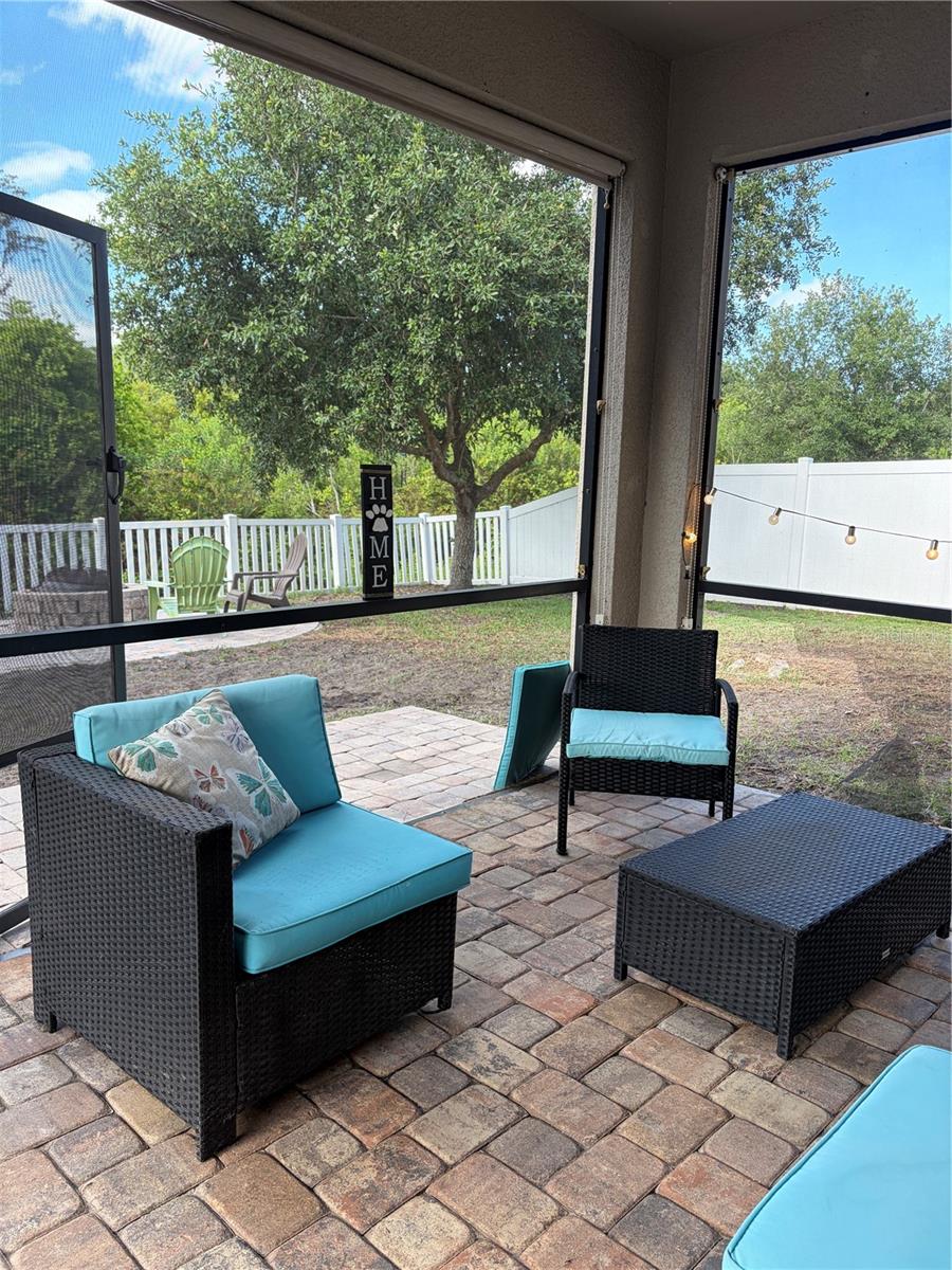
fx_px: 953
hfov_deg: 53.1
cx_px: 476
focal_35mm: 26
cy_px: 635
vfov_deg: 67.3
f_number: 1.6
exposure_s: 1/178
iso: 50
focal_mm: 5.96
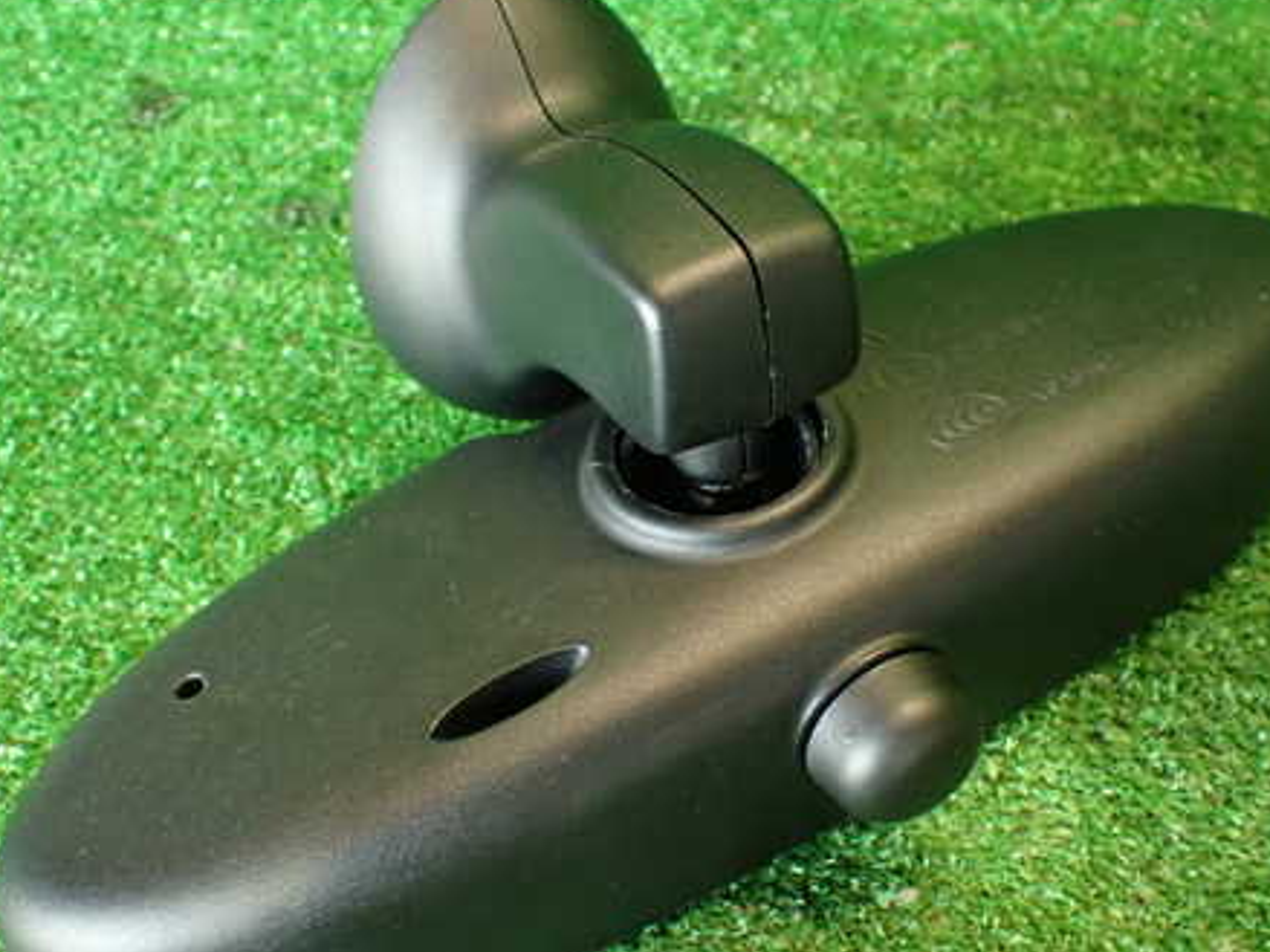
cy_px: 515
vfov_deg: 35.1
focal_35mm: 41
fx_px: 1504
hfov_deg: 45.8
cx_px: 642
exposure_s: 1/30
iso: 400
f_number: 2.3
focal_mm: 5.4
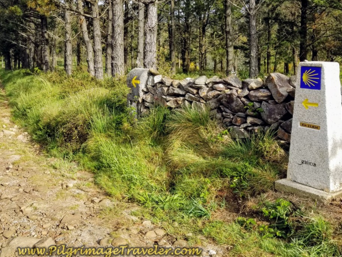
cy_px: 61
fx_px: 405
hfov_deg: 44.9
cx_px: 108
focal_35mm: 41
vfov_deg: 34.3
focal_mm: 4.3
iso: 50
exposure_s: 1/1244
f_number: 1.7
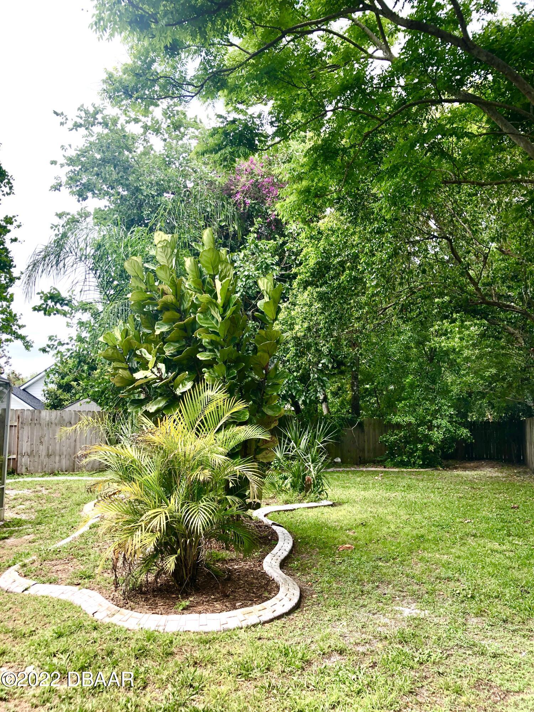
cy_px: 356
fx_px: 576
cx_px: 267
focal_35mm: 28
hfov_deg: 49.7
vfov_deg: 63.4
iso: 20
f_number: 1.8
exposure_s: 1/376
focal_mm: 3.99
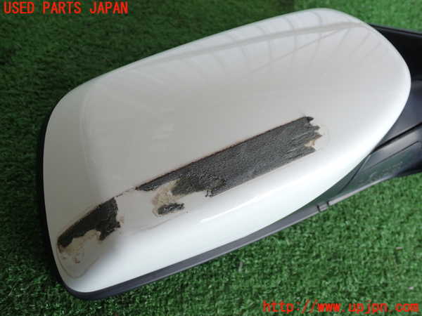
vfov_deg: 39.7
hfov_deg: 51.4
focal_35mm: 36
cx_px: 211
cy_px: 158
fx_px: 439
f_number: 2.5
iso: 200
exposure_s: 1/60
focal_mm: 6.37
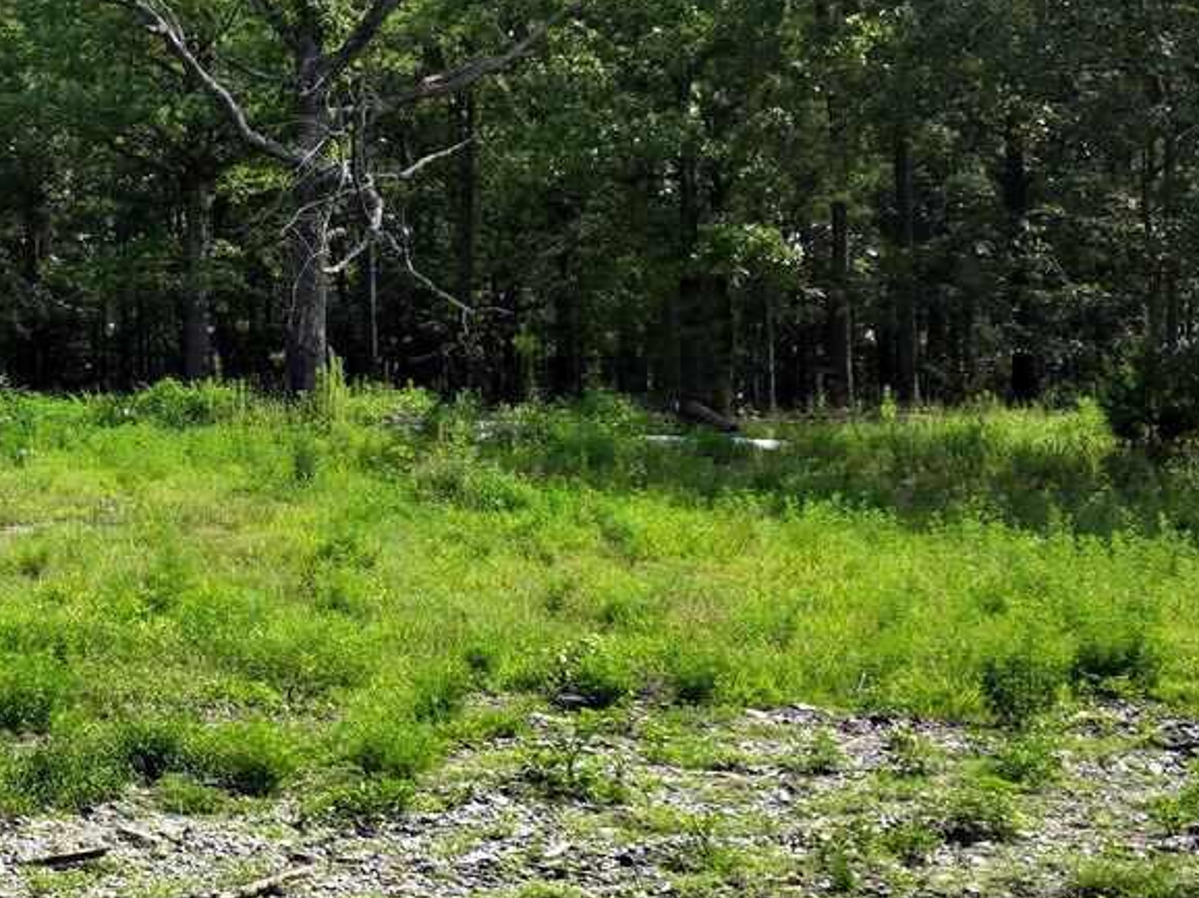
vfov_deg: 17.3
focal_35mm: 85
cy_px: 620
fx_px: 2943
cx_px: -116
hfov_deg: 21.8
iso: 140
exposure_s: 1/200
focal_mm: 12.29
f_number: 2.8
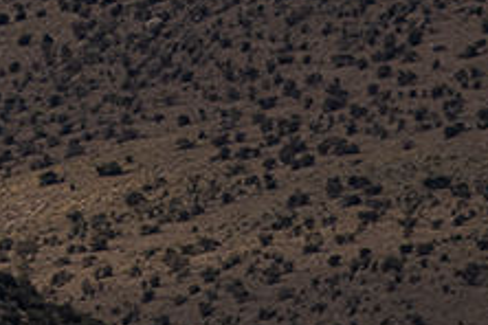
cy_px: -391
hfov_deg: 1.0
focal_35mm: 2031
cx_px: -46
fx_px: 27529
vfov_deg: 0.7
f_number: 5.6
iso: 450
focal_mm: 300
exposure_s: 1/320
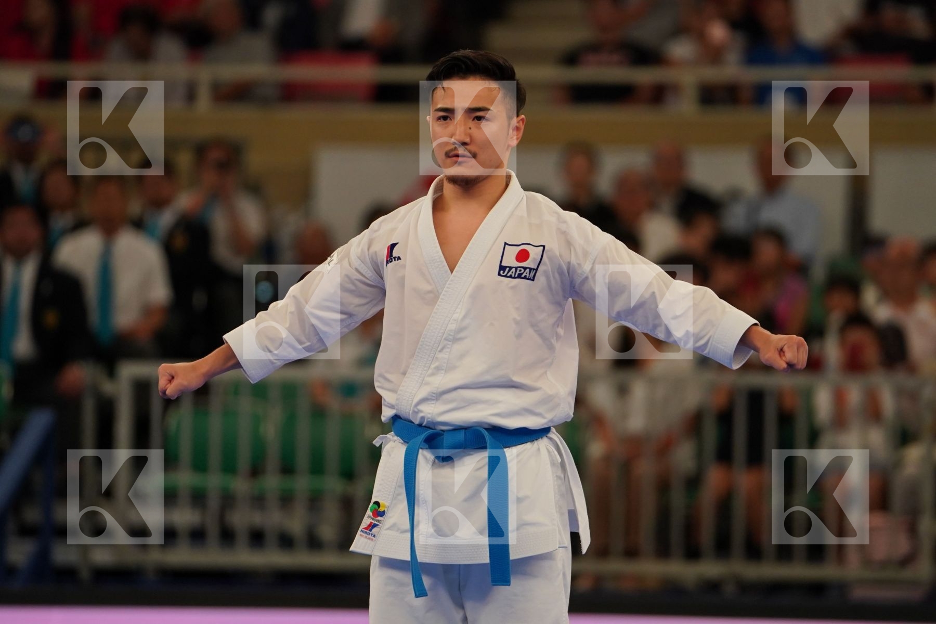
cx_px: 468
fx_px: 7799
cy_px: 312
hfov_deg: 6.9
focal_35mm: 300
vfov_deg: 4.6
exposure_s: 1/1000
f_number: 2.8
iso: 1250
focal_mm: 200
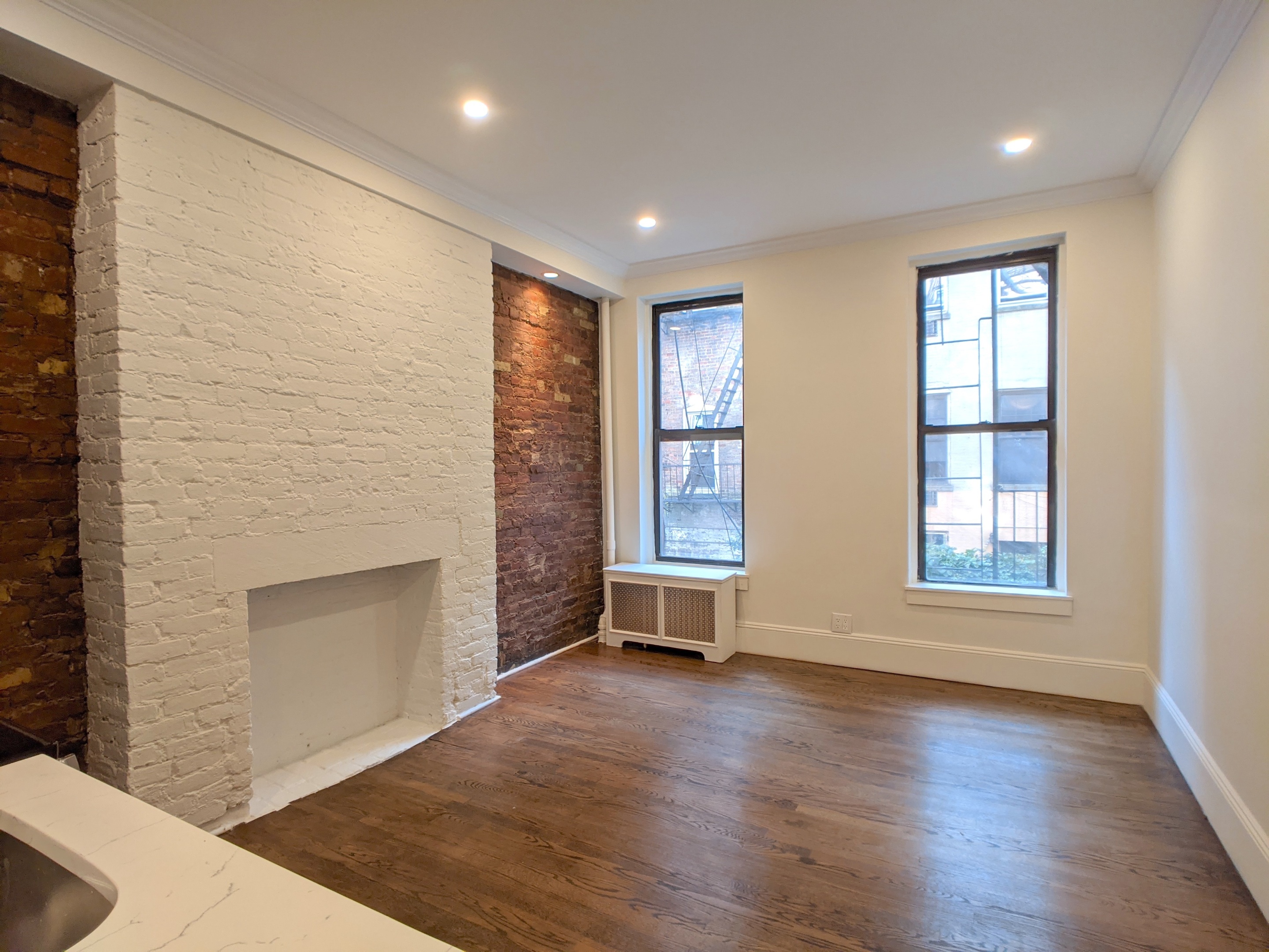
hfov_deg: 65.3
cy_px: 476
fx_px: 990
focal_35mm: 27
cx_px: 634
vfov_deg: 51.4
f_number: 1.8
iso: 82
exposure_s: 1/120
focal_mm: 4.44
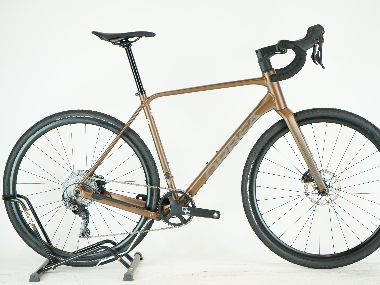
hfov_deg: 25.7
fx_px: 834
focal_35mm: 76
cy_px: 143
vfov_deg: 19.4
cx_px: 201
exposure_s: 1/200
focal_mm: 70
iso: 2000
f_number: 6.3
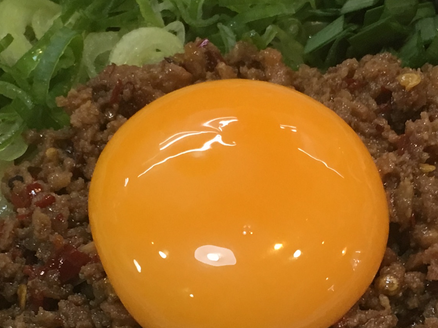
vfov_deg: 14.1
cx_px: 269
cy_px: 340
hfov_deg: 19.1
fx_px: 1303
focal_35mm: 103
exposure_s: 1/30
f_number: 2.2
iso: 40
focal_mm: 4.15
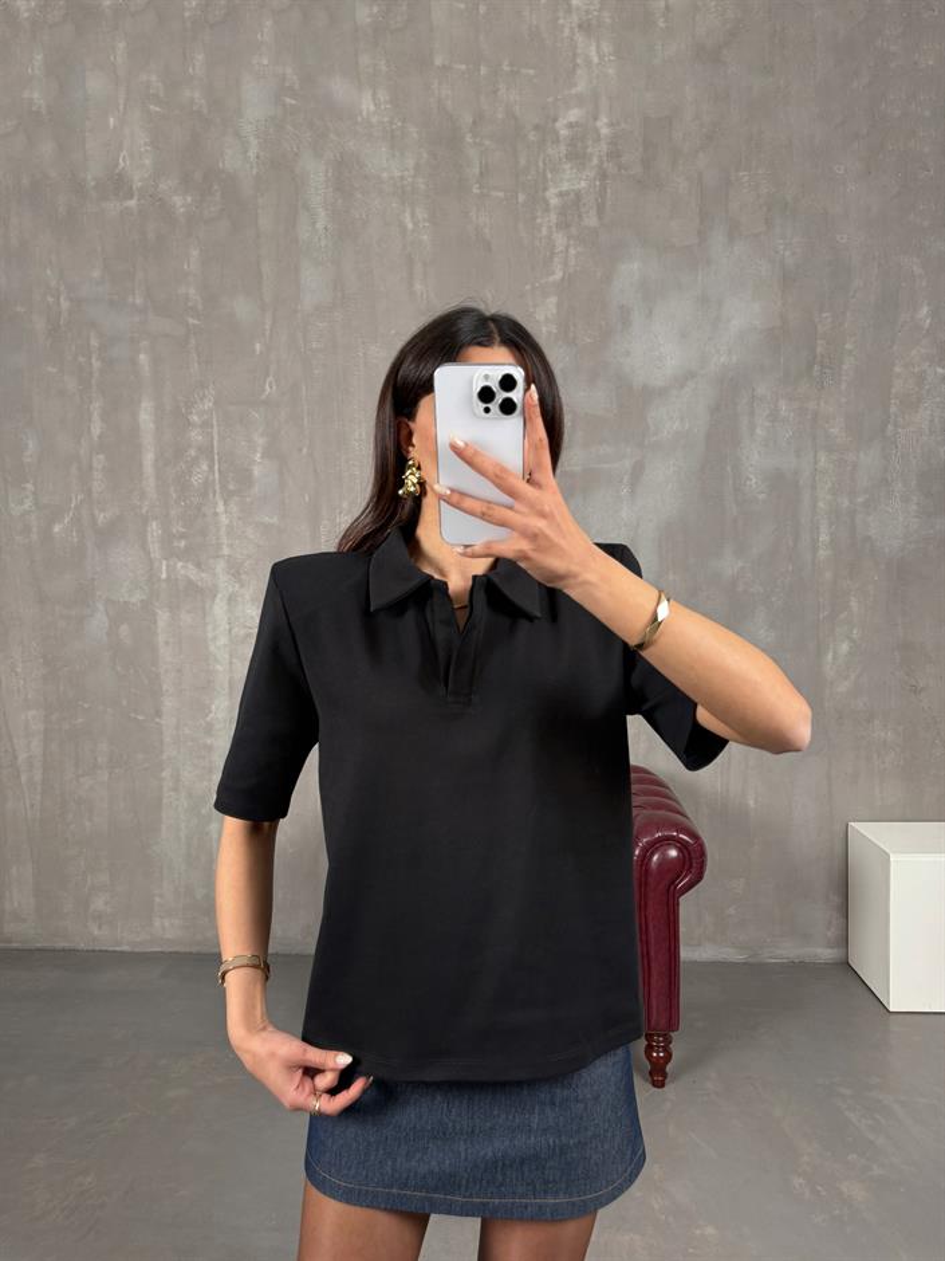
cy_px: 630
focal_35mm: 24
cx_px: 472
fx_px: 874
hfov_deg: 56.8
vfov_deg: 71.6
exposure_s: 1/121
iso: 160
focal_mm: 6.76
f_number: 1.78
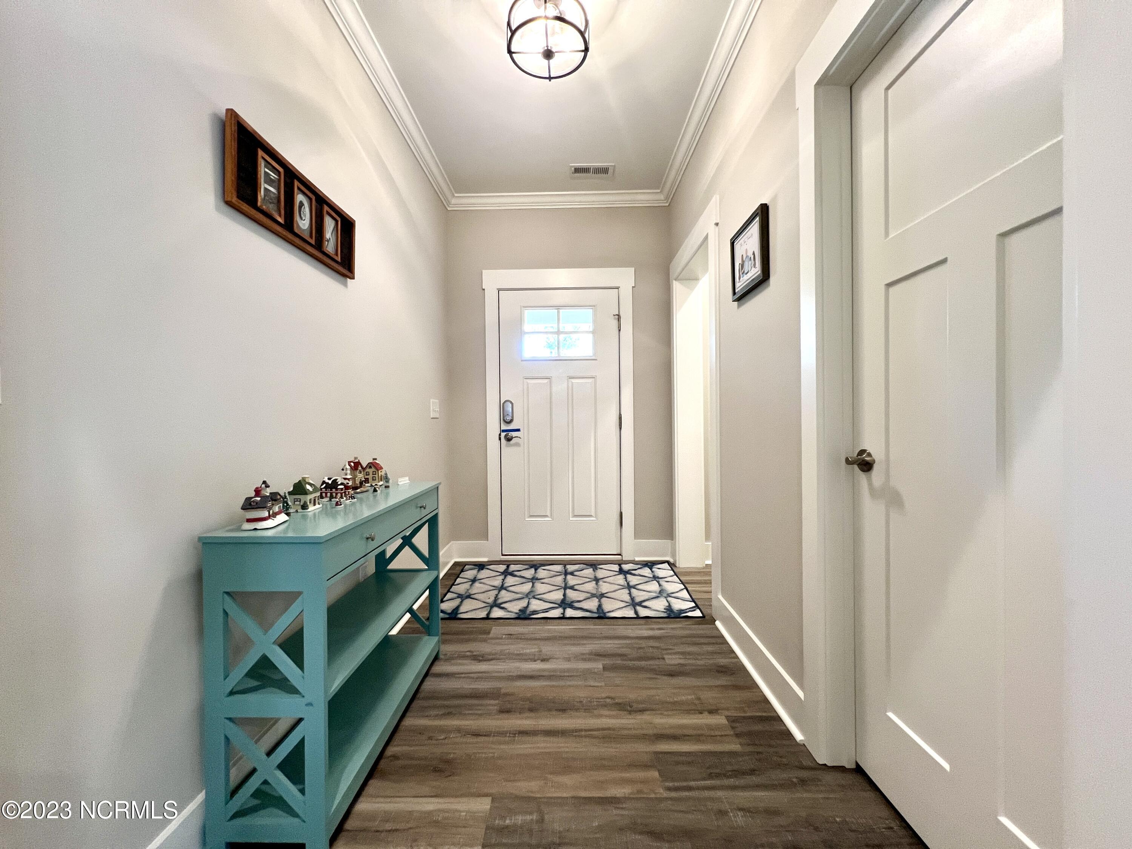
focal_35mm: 13
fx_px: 425
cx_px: 566
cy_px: 424
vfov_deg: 89.9
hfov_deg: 106.2
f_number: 1.8
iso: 200
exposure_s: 1/60
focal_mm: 1.57
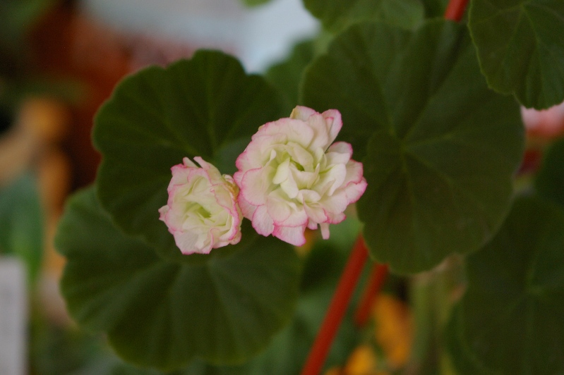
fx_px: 1292
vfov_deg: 16.5
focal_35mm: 82
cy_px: 188
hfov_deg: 24.6
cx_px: 282
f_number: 8
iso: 800
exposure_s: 1/8
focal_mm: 55
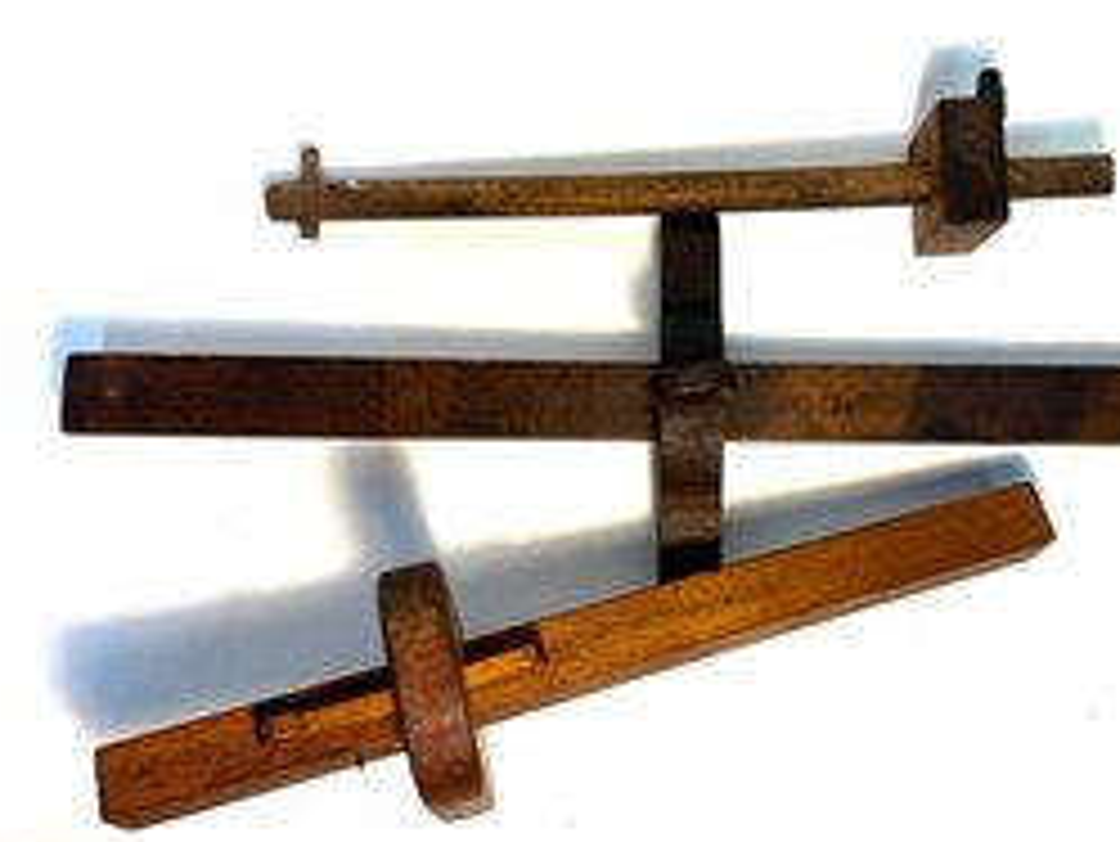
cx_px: 699
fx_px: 1068
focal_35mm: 33
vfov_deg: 43.0
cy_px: 398
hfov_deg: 54.7
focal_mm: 6.86
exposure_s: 1/120
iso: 80
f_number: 1.78
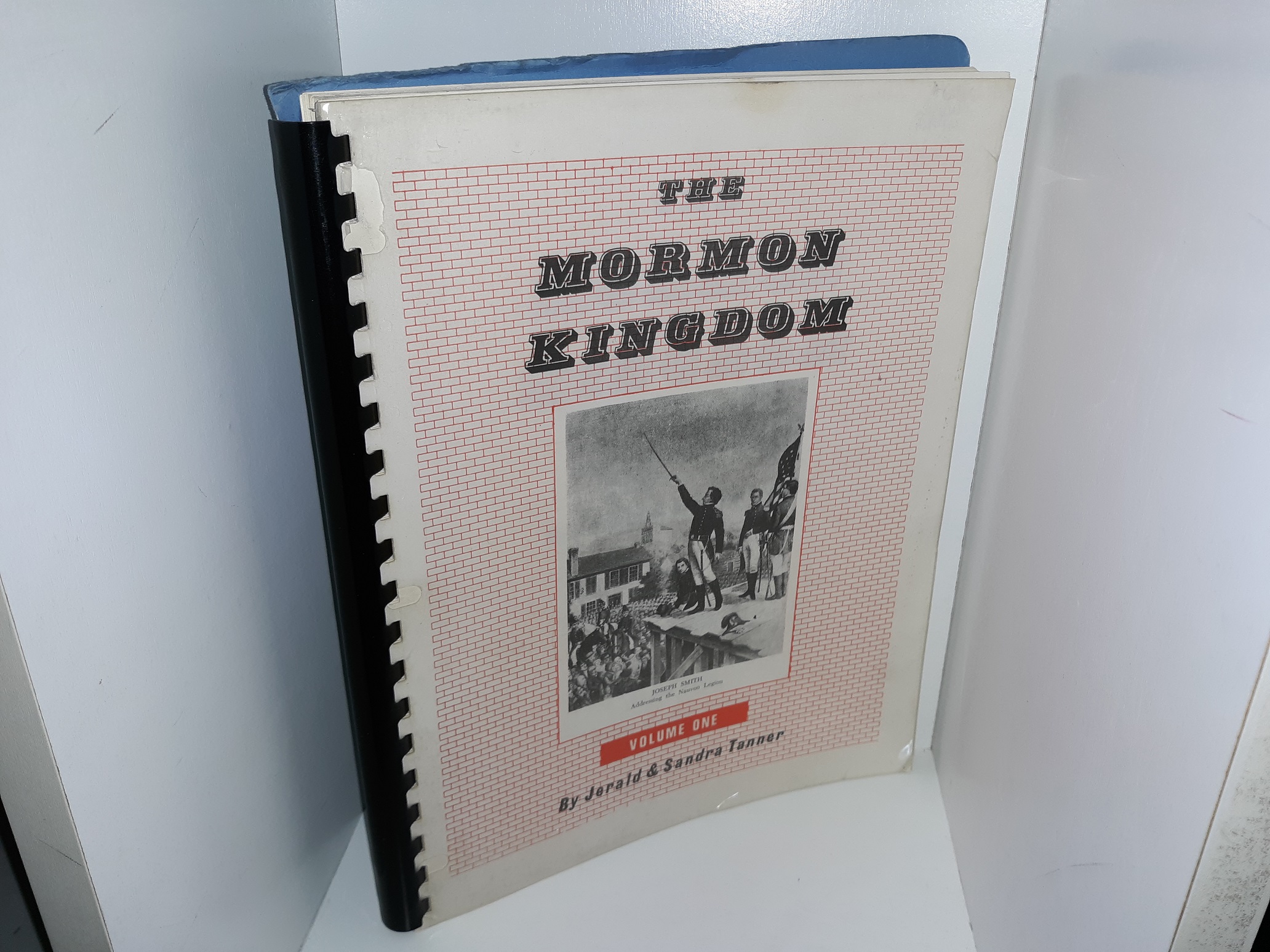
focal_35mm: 28
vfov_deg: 49.7
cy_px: 476
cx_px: 635
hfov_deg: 63.4
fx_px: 1027
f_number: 1.7
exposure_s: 1/126
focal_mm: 3.7
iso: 40
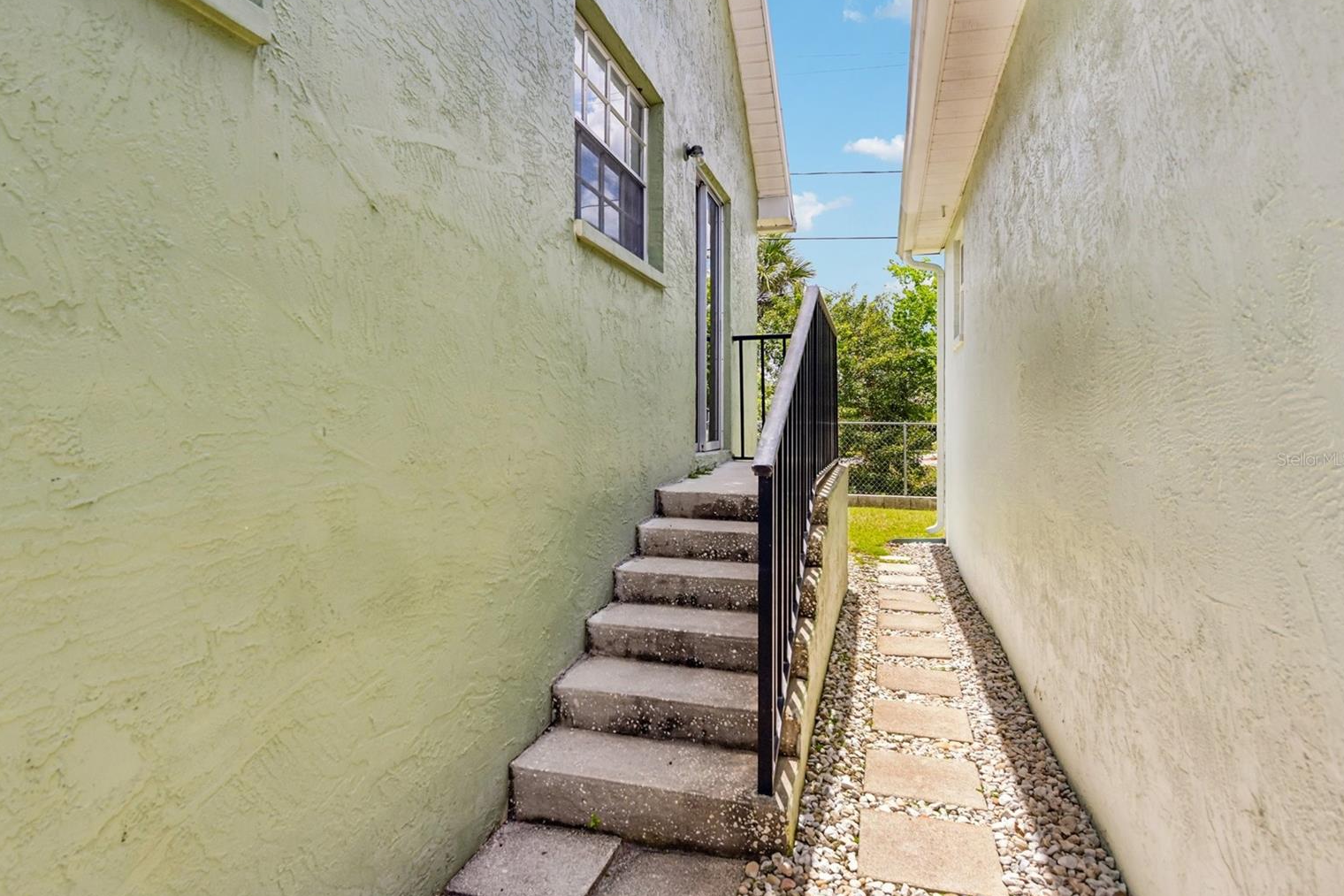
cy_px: 459
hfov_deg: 84.0
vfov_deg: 61.9
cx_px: 648
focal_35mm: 20
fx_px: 747
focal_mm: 19
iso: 400
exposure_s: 1/800
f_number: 8
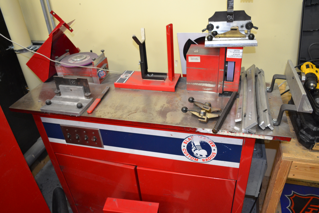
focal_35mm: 27
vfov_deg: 47.9
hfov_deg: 67.4
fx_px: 239
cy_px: 106
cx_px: 160
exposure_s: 1/60
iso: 1100
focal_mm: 18
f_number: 3.5
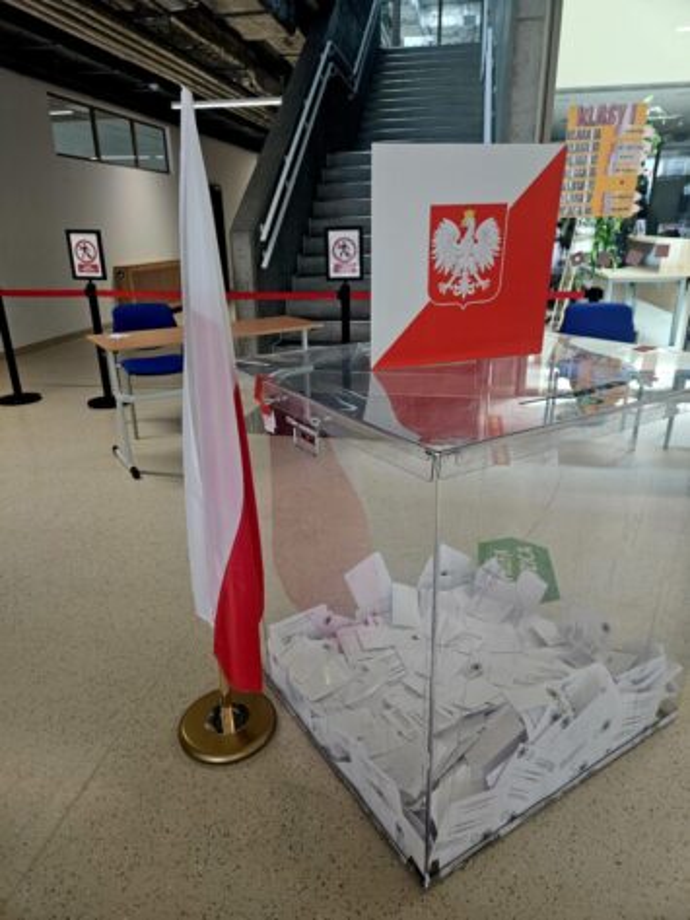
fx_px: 611
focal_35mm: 23
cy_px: 460
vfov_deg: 73.9
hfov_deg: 58.9
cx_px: 345
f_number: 1.8
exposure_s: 1/100
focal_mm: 5.4
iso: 100
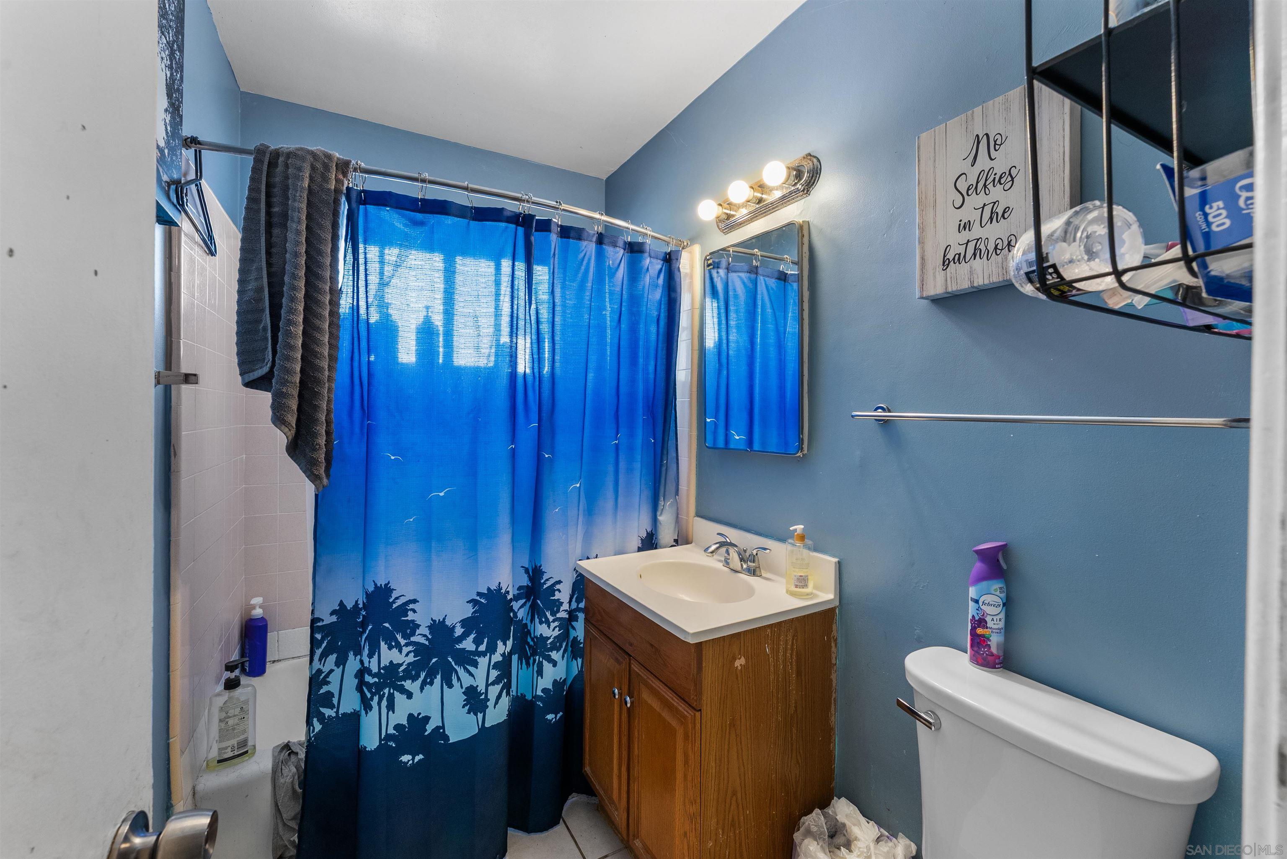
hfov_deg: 104.2
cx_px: 644
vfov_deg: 81.3
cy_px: 430
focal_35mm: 14
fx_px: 501
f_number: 10
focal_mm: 14
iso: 800
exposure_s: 1/4
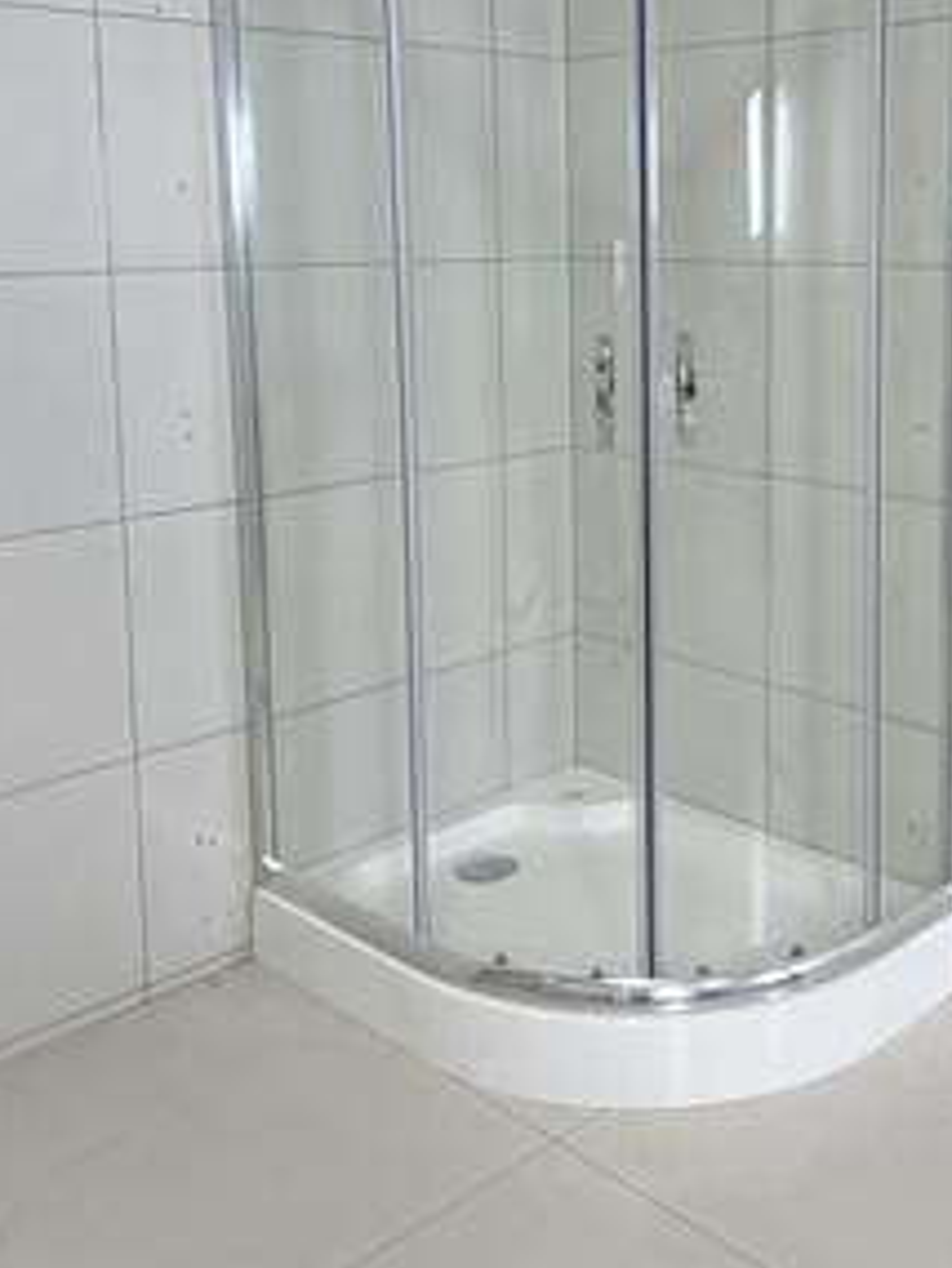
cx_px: 656
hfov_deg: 34.7
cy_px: 387
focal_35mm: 41
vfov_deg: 44.8
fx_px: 1502
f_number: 1.5
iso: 100
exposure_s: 1/121
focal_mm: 5.7
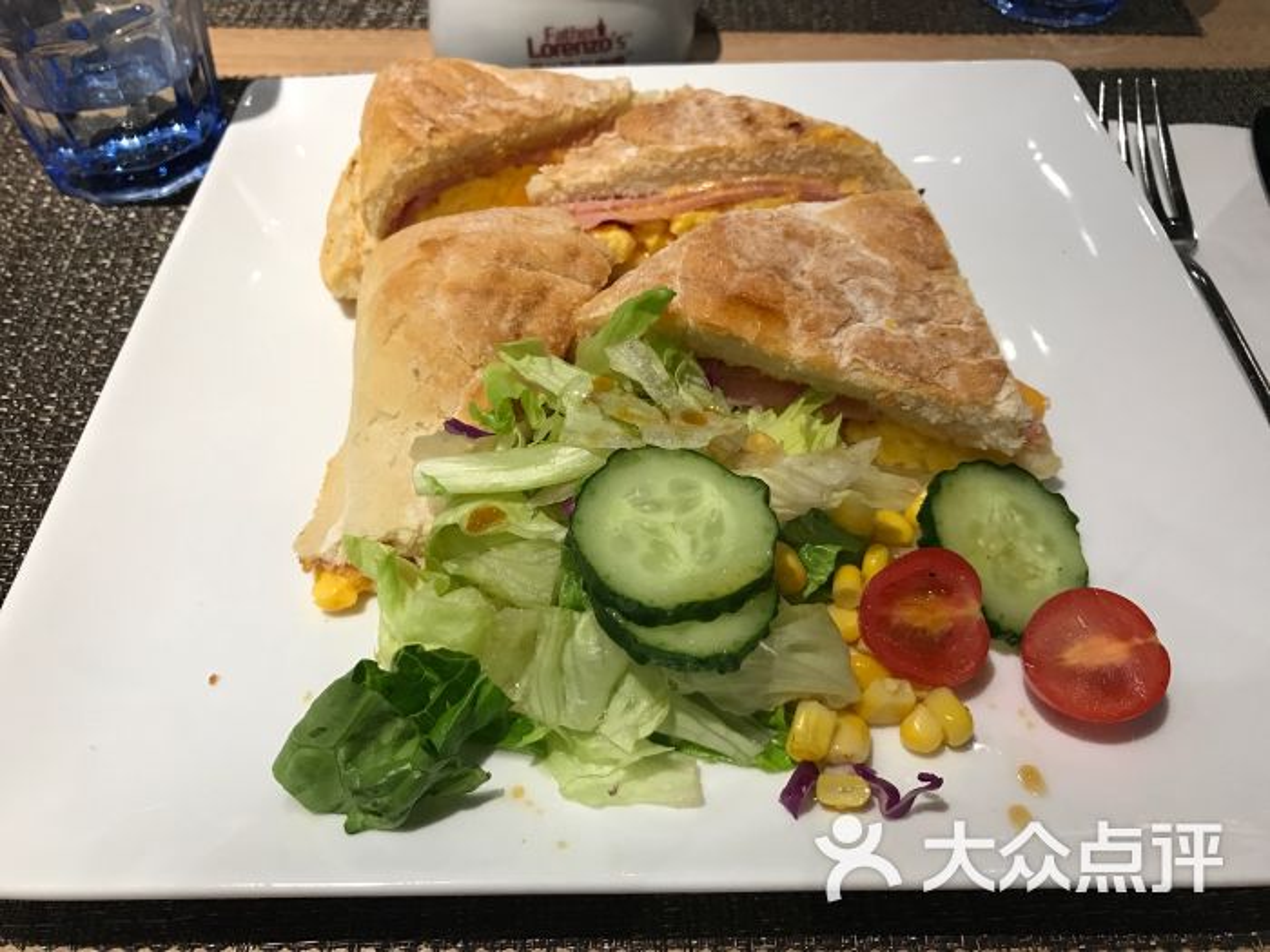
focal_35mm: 28
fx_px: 1027
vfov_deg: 49.7
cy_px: 476
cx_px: 635
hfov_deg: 63.4
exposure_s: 1/33
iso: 32
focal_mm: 3.99
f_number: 1.8
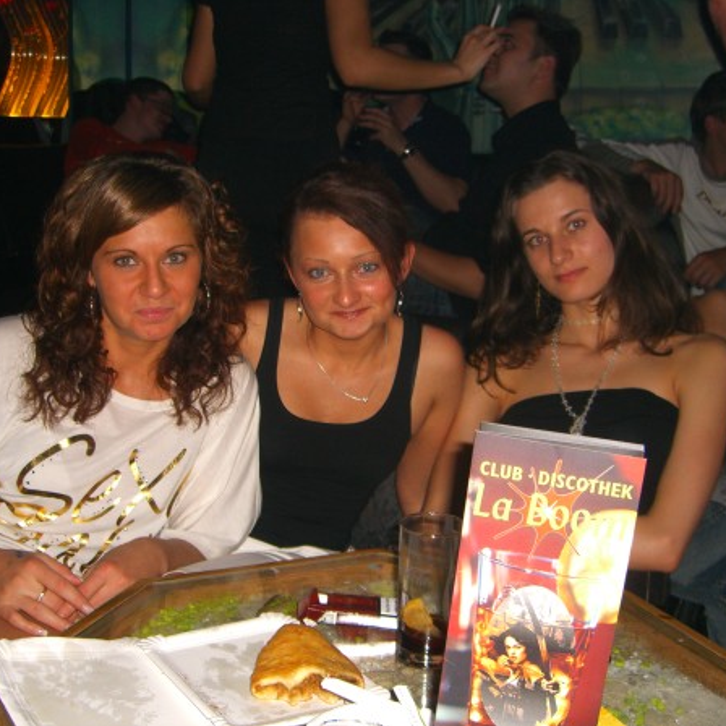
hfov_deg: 37.5
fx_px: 1068
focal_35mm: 45
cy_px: 363
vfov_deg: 37.6
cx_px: 348
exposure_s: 1/60
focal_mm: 7.9
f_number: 2.8
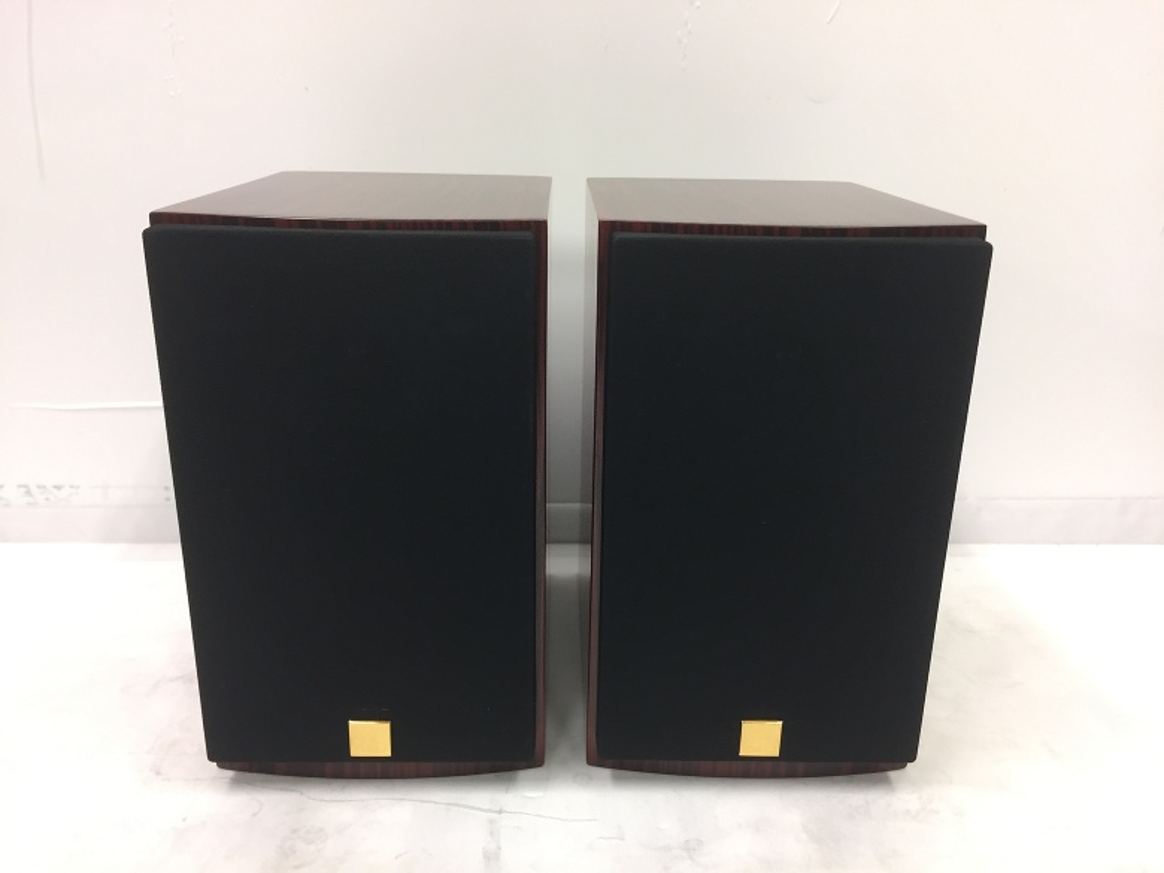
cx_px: 582
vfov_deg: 48.2
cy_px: 436
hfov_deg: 61.7
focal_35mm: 29
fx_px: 975
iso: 50
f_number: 2.2
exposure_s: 1/30
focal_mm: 4.15
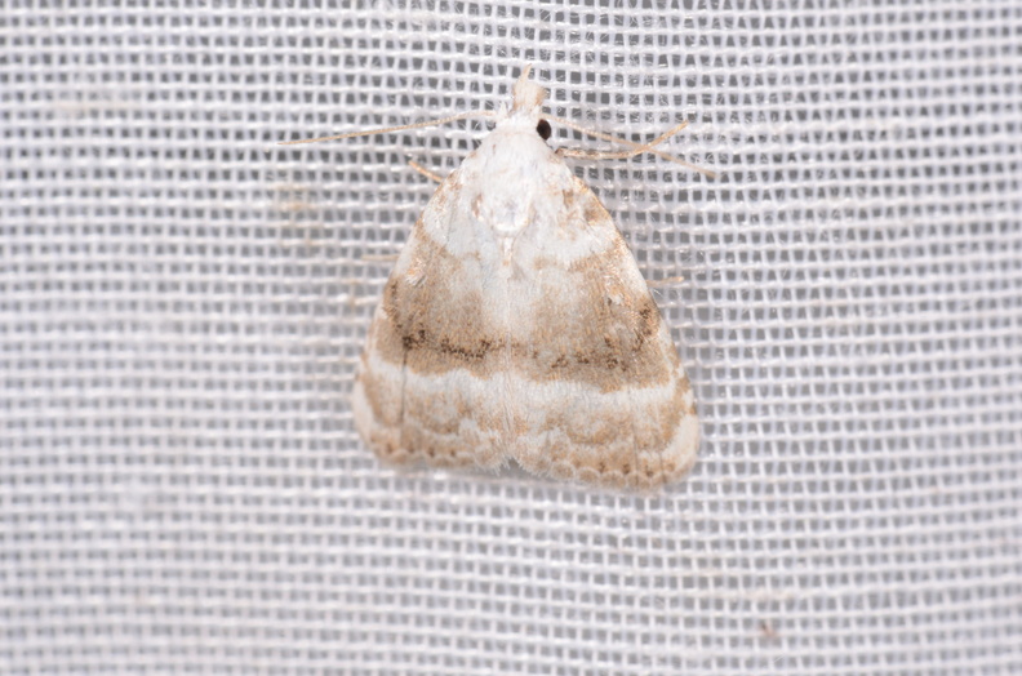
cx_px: 511
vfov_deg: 10.7
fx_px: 3611
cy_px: 338
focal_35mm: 128
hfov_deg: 16.1
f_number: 25
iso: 100
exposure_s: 1/60
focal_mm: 85
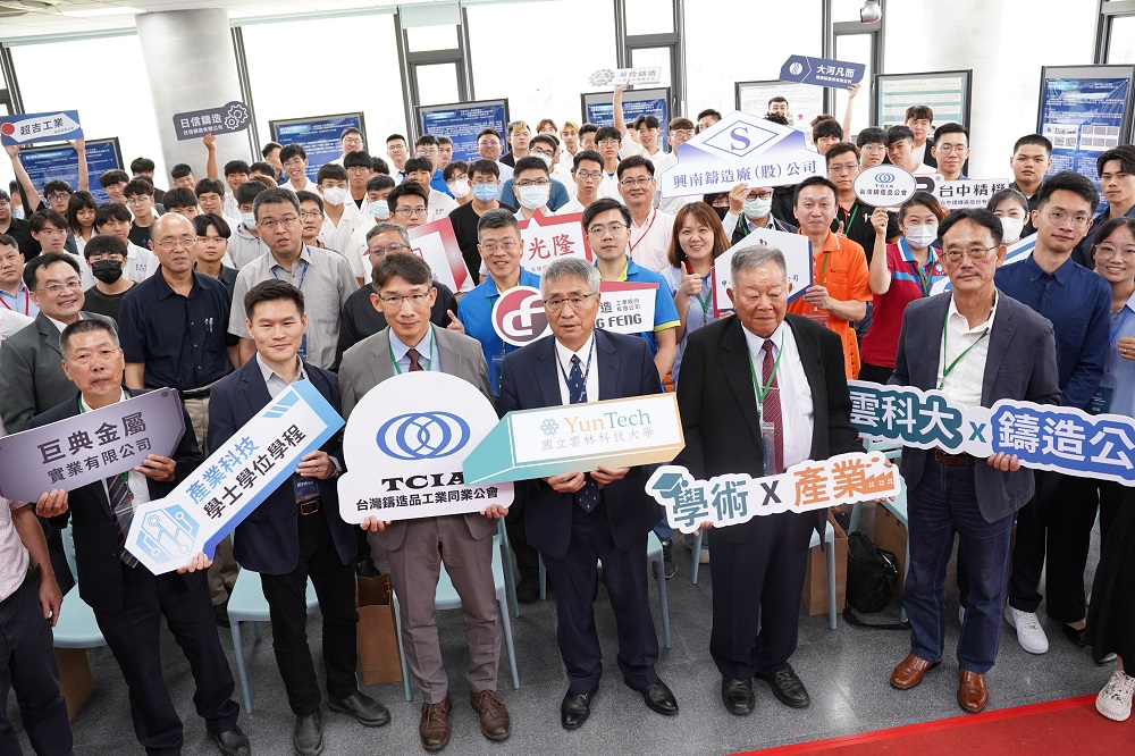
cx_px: 568
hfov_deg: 65.5
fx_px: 882
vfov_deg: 46.4
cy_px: 378
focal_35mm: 28
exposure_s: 1/80
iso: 1250
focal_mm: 28
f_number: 5.6
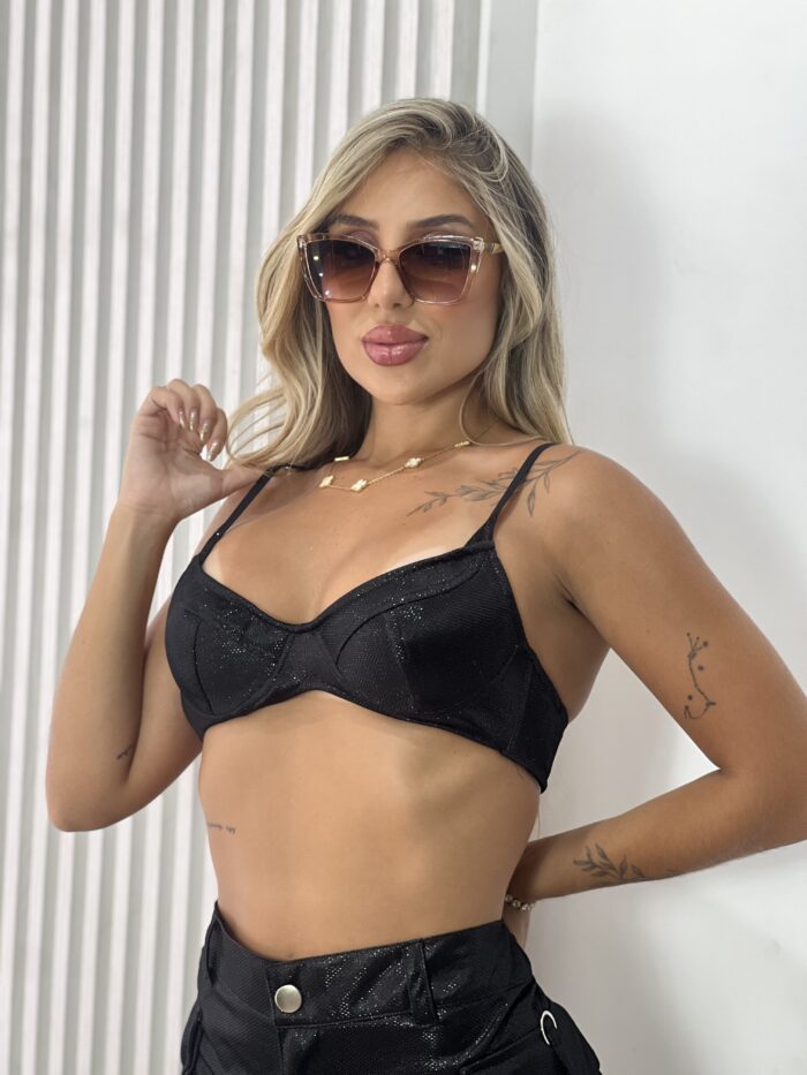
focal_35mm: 77
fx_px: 2393
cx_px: 404
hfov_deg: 19.1
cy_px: 538
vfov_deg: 25.3
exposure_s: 1/120
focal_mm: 9
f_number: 2.8
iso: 125
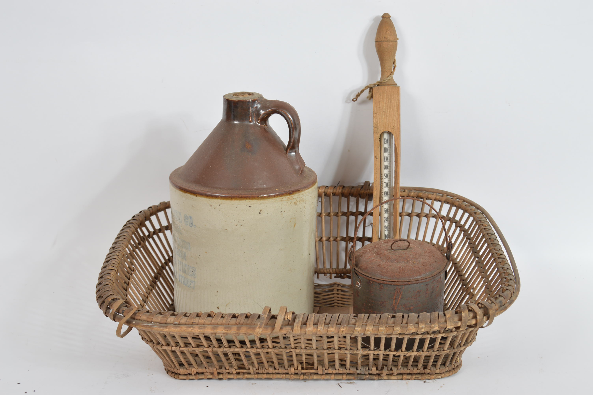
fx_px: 839
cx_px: 296
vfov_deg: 26.4
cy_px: 198
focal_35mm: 51
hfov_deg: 38.9
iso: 100
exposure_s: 1/80
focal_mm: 34
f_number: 8
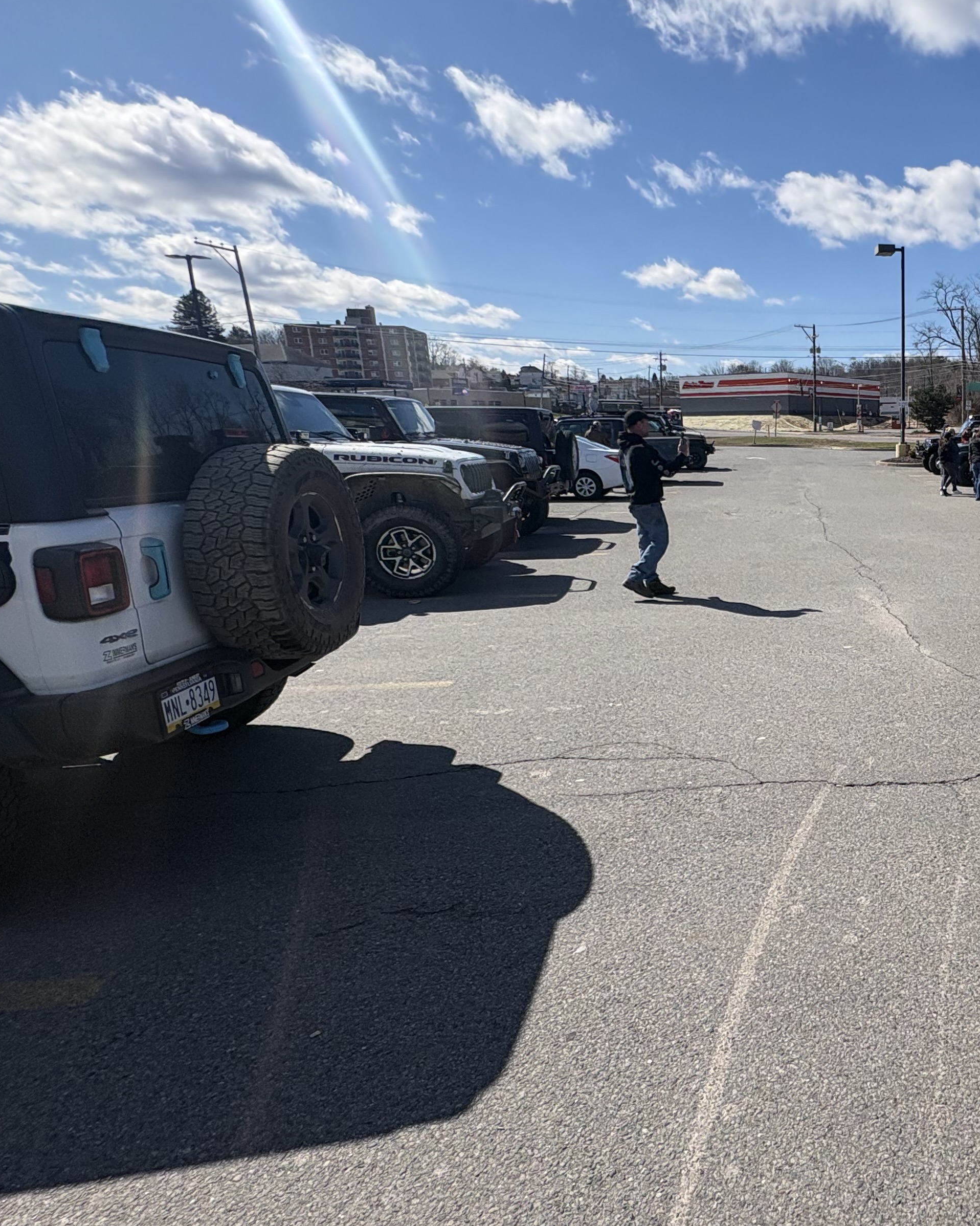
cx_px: 887
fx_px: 834
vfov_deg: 72.6
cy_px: 613
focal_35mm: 23
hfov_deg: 53.1
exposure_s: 1/1976
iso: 50
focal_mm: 2.22
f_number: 2.2
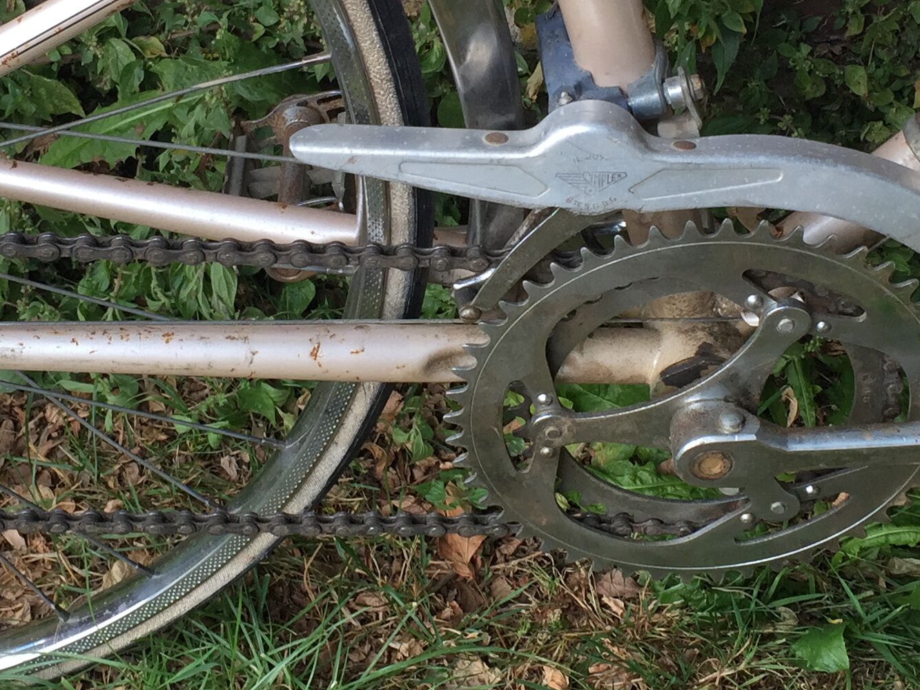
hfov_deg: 27.4
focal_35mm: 71
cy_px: 233
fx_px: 1887
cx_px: 462
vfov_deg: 20.7
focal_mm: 4.15
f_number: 2.2
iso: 50
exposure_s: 1/100
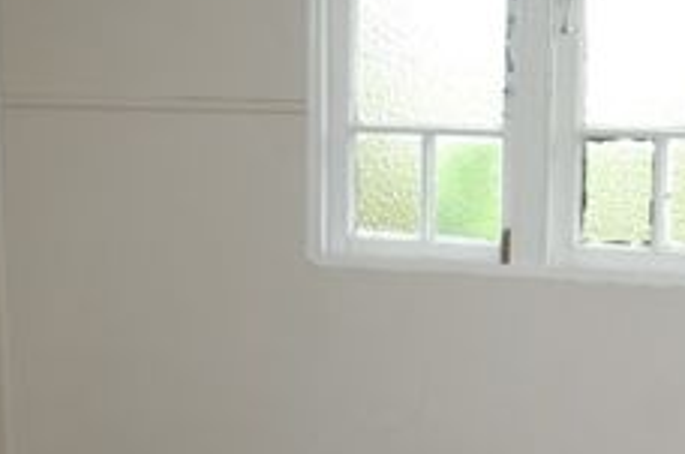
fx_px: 1652
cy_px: 403
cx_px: 400
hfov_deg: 23.4
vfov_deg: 15.5
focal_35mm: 87
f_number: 4
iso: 400
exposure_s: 1/60
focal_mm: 24
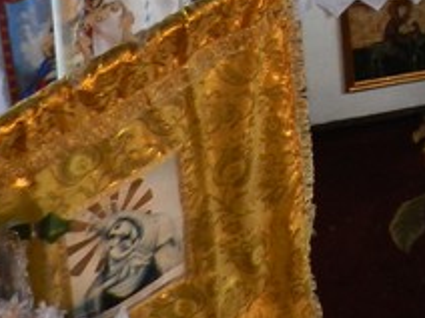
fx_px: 1363
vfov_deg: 11.6
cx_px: 611
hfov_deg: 16.4
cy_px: -380
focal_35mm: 111
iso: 200
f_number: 3.4
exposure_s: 1/8
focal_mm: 4
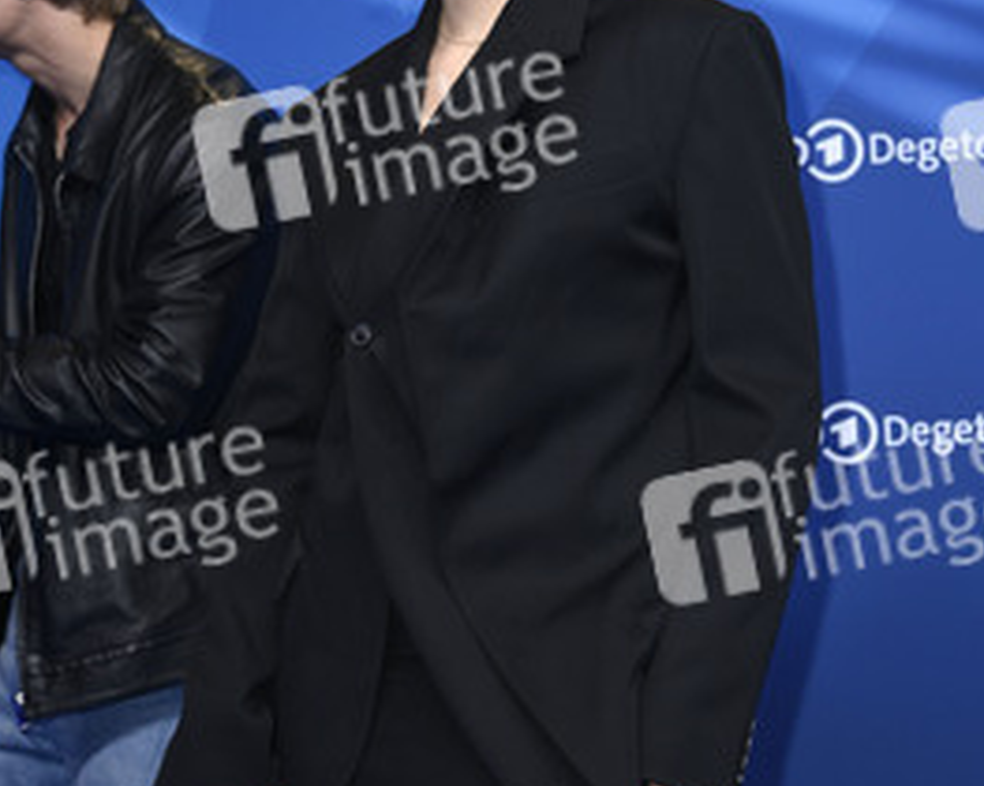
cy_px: 329
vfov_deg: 11.0
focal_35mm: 140
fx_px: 4074
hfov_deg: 13.8
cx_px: 494
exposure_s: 1/250
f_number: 5.6
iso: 1250
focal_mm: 98
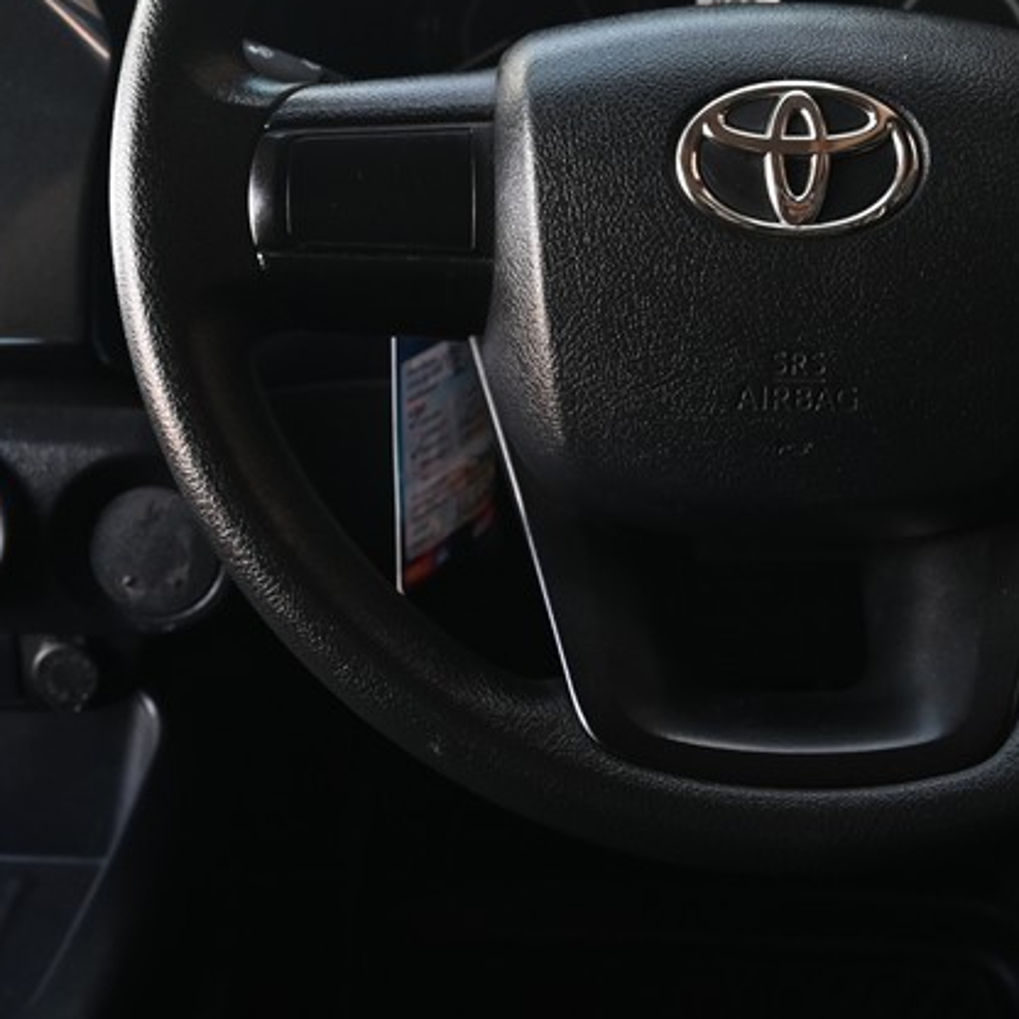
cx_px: 539
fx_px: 1798
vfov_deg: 31.2
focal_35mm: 54
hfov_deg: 31.6
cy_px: 279
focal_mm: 24
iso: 400
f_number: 6.7
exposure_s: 1/45
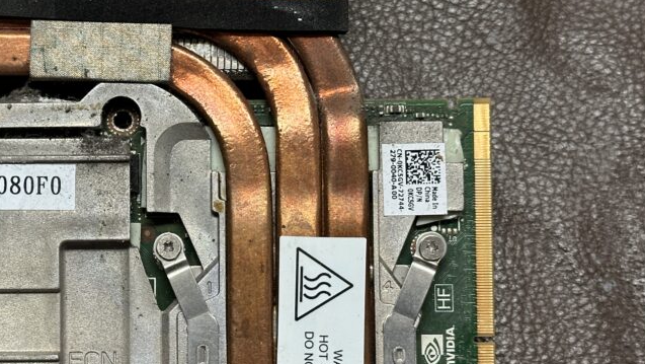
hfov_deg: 25.0
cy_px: 239
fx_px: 1437
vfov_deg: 14.4
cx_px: 173
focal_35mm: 84
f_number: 1.78
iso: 160
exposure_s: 1/50
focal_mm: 6.86
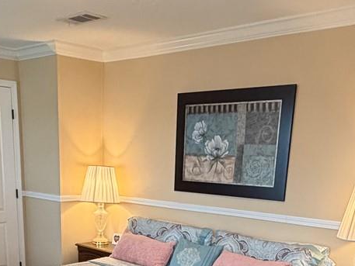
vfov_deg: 26.7
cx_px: 151
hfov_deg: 38.8
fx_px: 503
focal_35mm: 49
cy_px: 310
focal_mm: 2.22
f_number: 2.2
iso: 400
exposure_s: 1/60
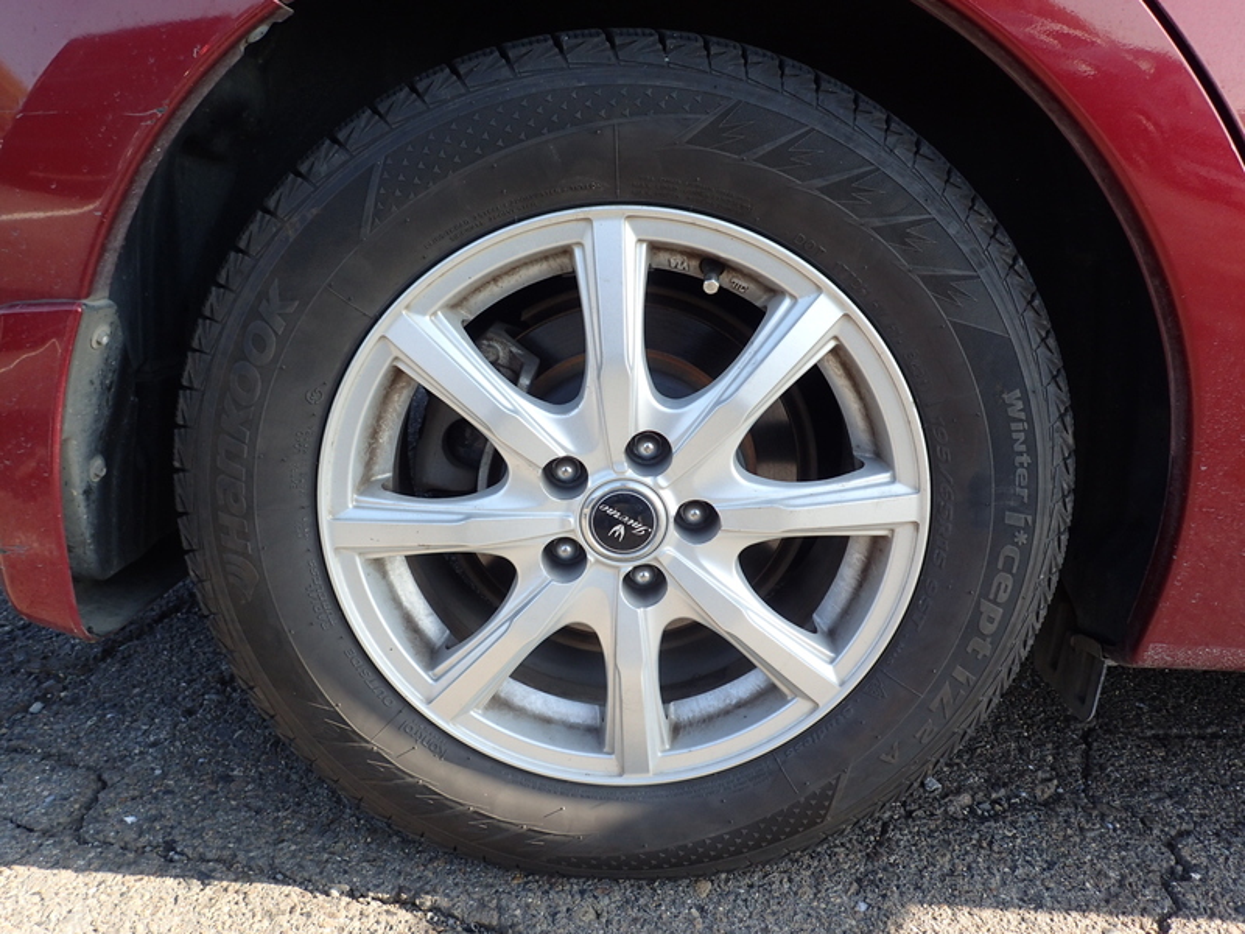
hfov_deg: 69.4
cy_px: 467
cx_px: 622
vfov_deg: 54.9
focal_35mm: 25
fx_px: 899
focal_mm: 4.5
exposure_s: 1/250
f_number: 2.8
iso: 100
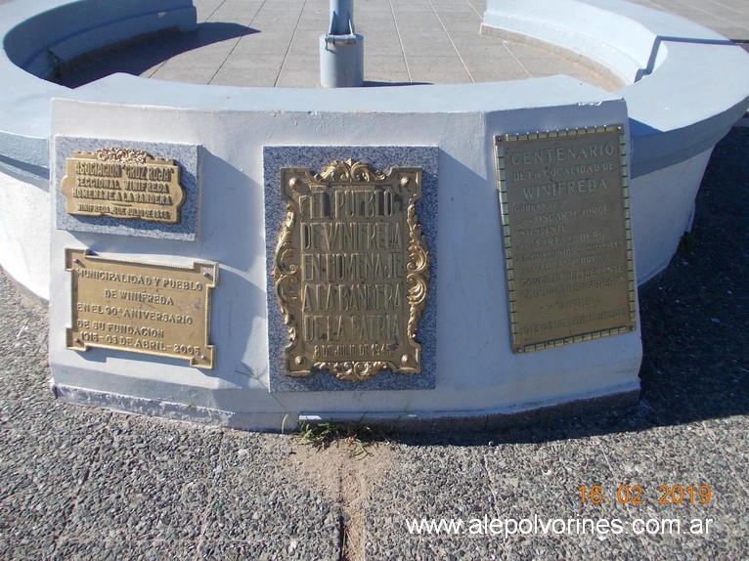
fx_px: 606
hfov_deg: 63.5
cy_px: 280
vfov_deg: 49.7
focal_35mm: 28
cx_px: 374
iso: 80
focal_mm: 4
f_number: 5.4
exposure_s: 1/250
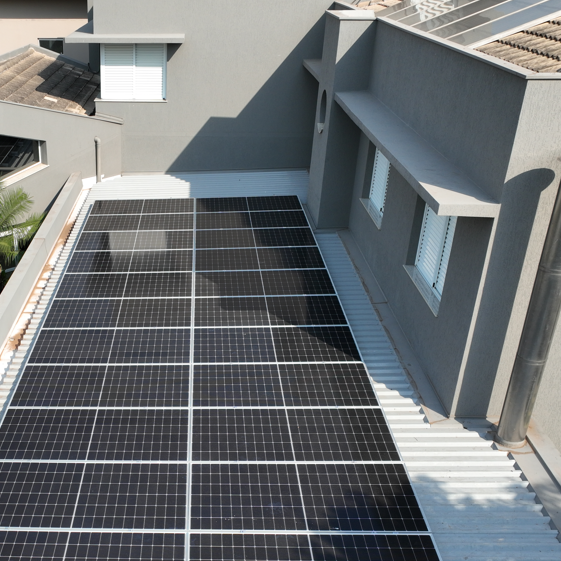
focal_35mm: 42
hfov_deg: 38.9
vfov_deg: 39.3
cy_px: 394
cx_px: 133
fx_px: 770
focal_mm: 12.29
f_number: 2.8
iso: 110
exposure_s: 1/1250
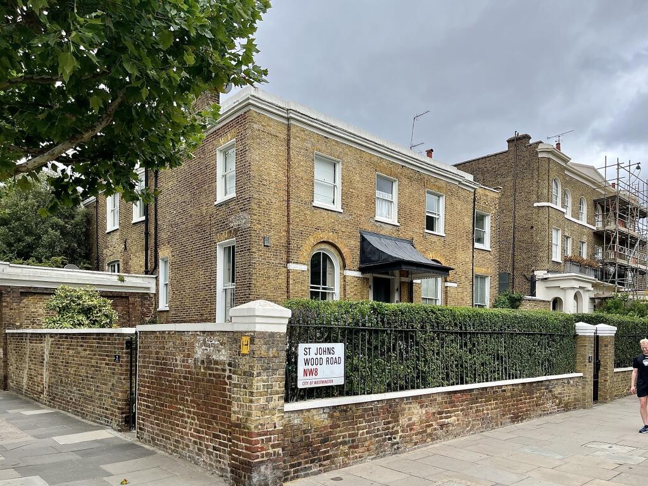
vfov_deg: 53.1
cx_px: 324
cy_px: 243
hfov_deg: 67.3
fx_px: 487
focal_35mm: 26
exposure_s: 1/1294
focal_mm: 5.1
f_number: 1.6
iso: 50
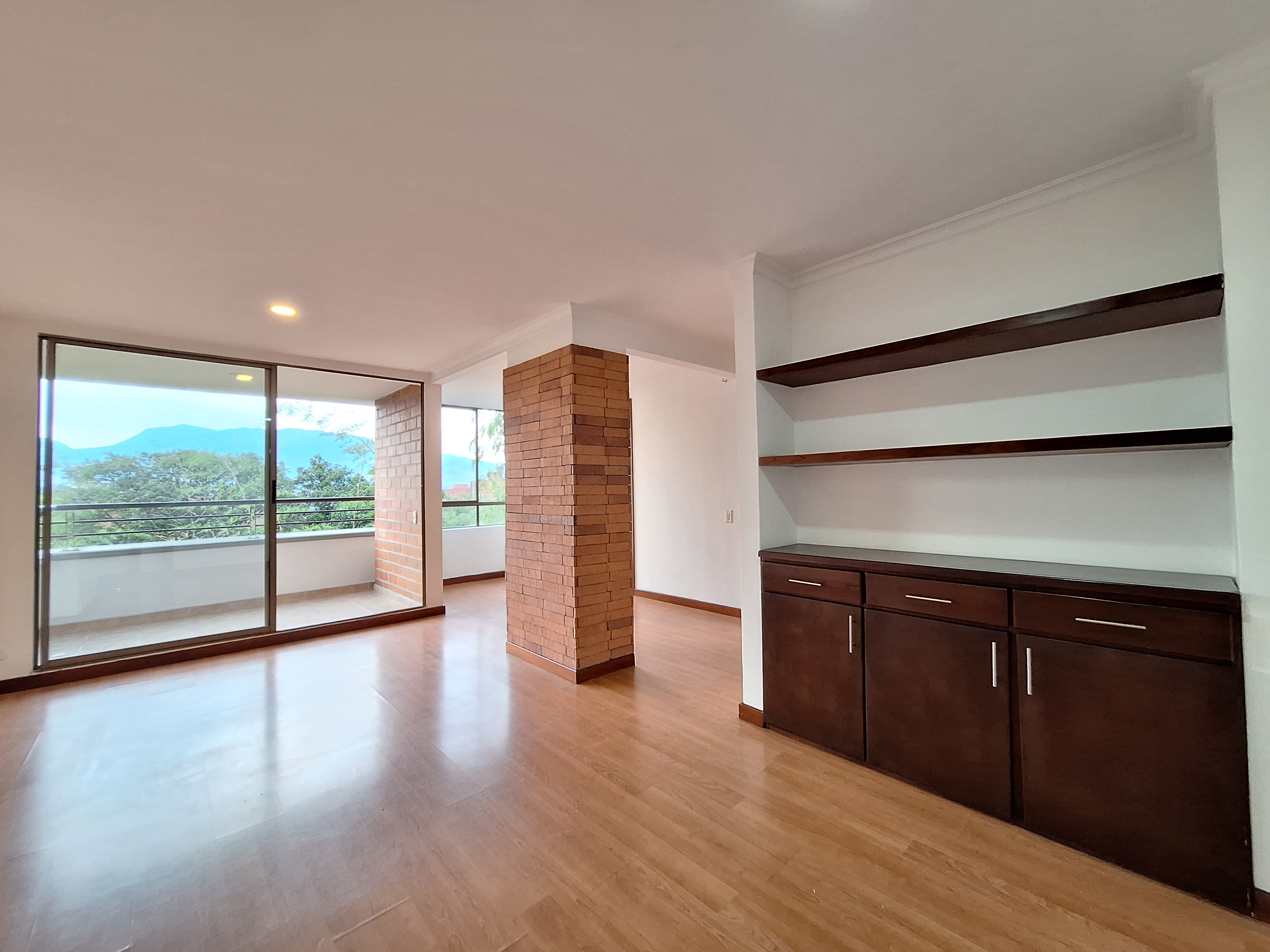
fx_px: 477
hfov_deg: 106.2
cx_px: 635
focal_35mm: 13
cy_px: 476
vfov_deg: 89.9
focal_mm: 1.74
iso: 200
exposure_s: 1/50
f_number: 2.2
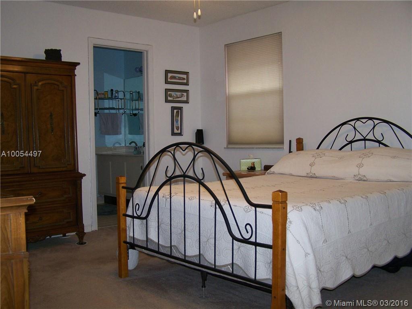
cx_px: 206
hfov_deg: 49.0
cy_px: 154
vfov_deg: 37.7
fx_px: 452
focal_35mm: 38
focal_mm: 6.3
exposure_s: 1/60
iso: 160
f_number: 2.8
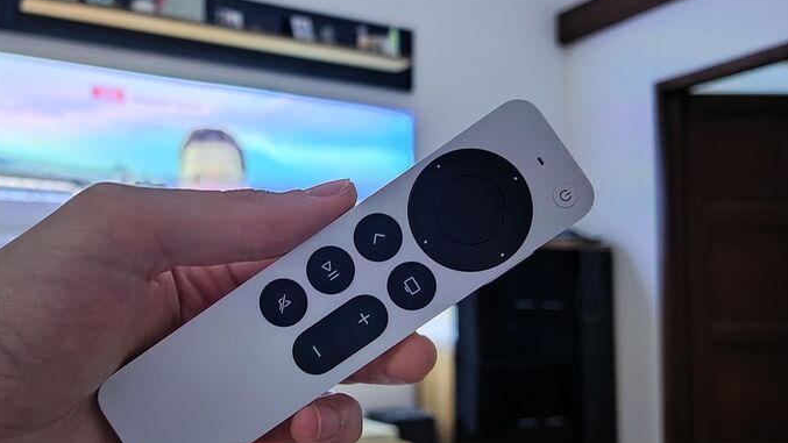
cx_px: 310
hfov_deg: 54.8
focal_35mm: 36
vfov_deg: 32.8
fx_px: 752
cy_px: 241
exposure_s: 1/25
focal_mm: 5.53
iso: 2184
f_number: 1.8
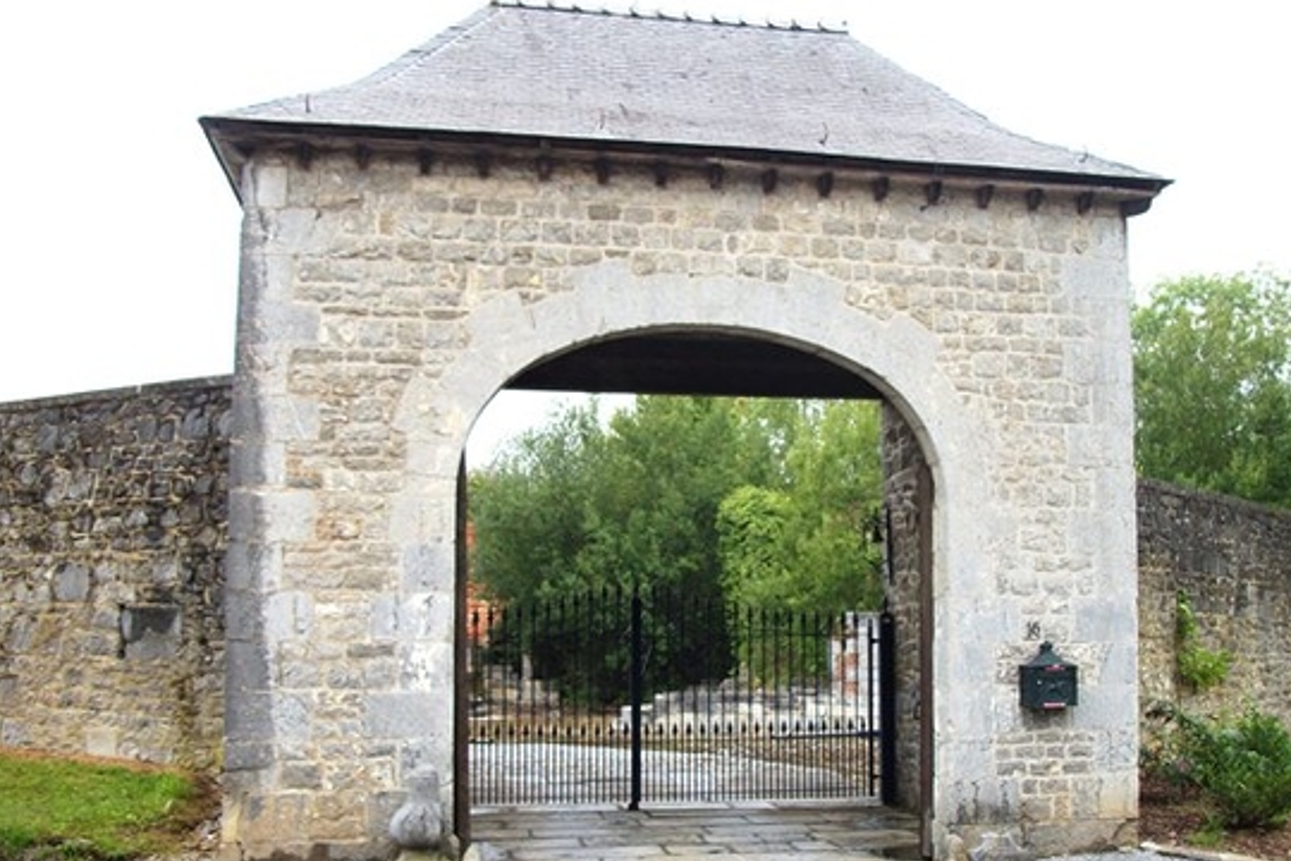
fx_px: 1327
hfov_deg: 51.9
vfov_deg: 35.9
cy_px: 500
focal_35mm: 37
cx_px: 677
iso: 80
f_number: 2.9
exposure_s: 1/100
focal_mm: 5.7
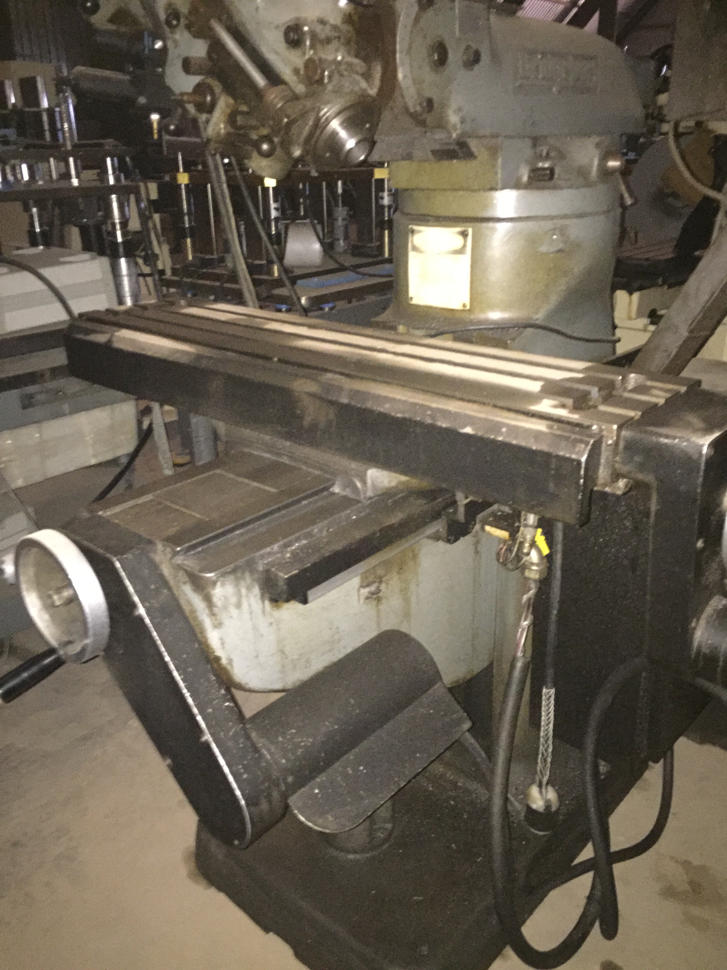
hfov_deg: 48.2
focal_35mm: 29
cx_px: 364
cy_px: 485
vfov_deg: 61.7
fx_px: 812
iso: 800
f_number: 2.2
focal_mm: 4.15
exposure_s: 1/16
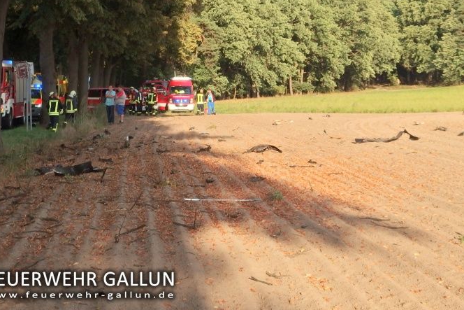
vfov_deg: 16.2
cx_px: 240
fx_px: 1083
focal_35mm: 84
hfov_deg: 24.2
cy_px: 106
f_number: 4.5
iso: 100
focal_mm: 11.1
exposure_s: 1/500
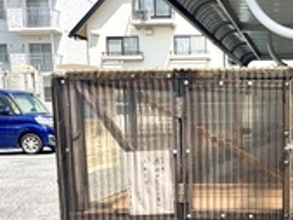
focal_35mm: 58
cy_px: 165
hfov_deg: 30.7
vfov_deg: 25.0
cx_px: 296
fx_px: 491
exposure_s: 1/578
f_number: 2.2
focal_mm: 2.22
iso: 40
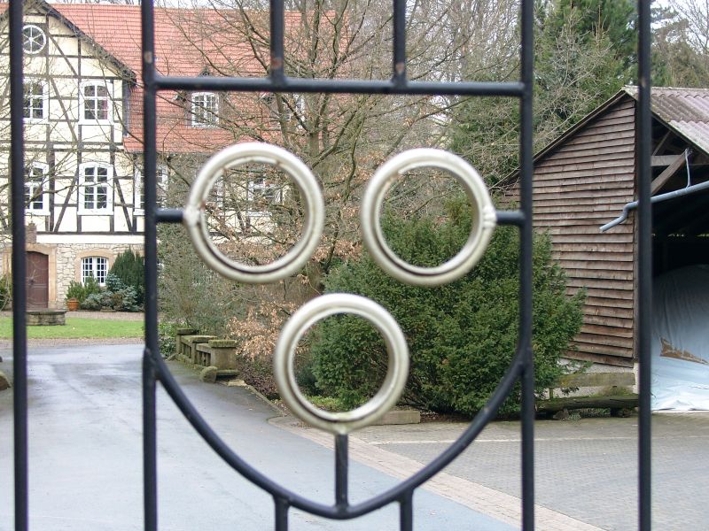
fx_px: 1761
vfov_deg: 17.2
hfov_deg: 22.8
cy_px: 266
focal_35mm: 86
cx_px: 354
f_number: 2.8
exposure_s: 1/66
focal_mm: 17.86
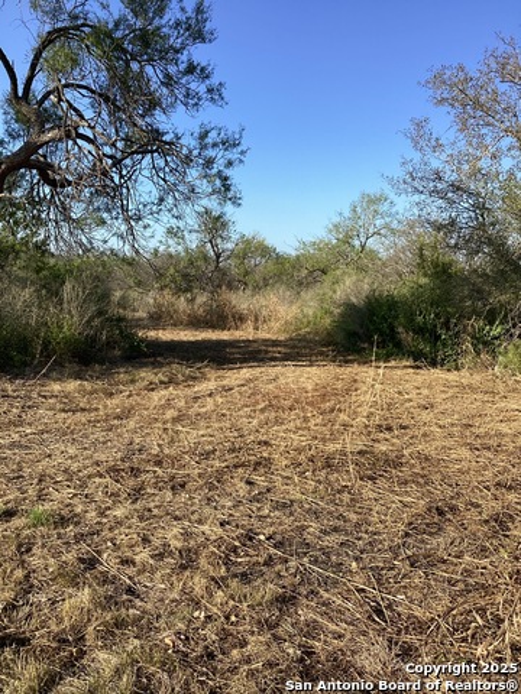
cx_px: 260
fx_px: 622
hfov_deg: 45.4
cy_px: 347
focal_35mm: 31
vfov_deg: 58.4
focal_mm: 3.3
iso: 25
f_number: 2.4
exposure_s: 1/849
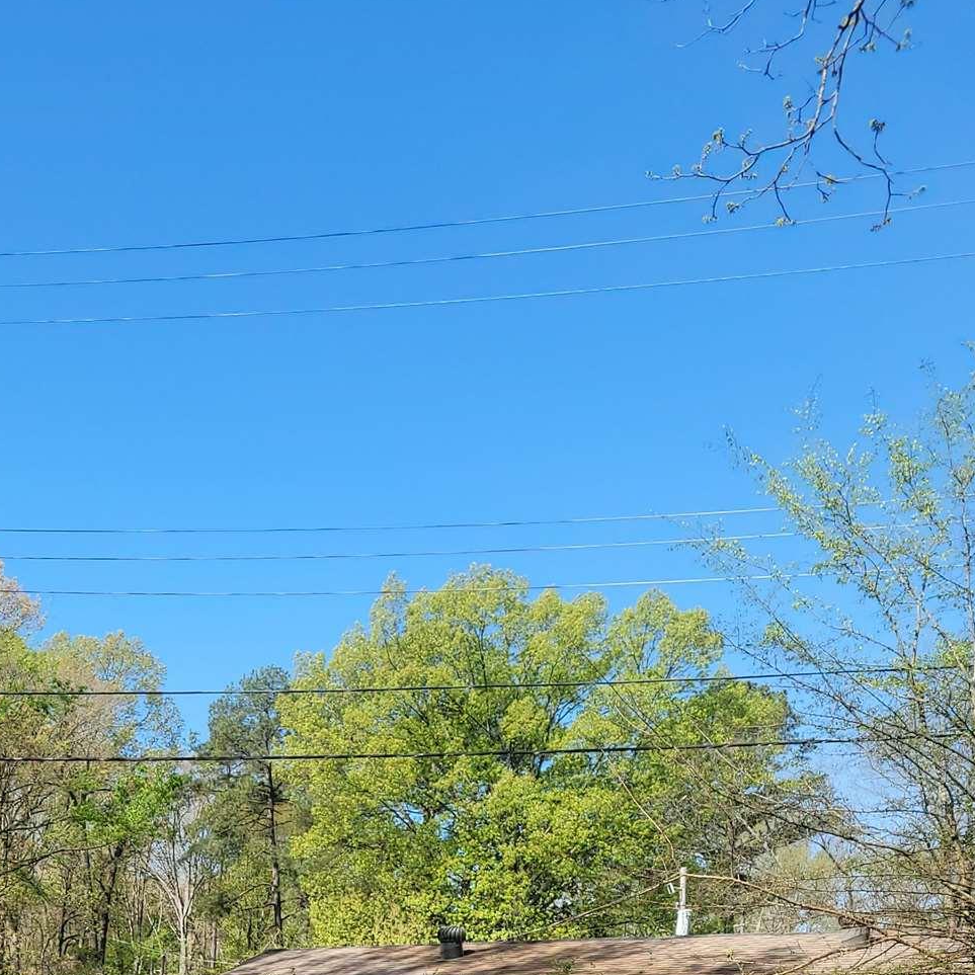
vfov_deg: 27.6
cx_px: 135
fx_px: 1753
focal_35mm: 55
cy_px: 1143
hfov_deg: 30.0
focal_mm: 5.4
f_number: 1.8
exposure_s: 1/1501
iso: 40
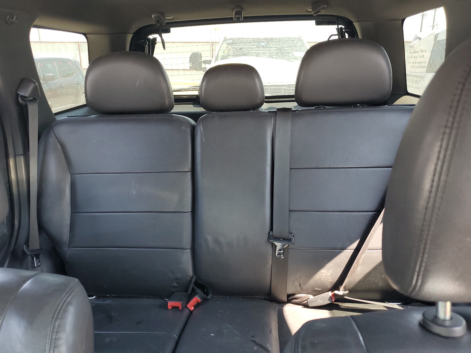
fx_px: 354
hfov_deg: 67.3
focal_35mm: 26
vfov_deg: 53.1
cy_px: 176
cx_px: 236
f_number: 1.5
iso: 67
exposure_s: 1/120
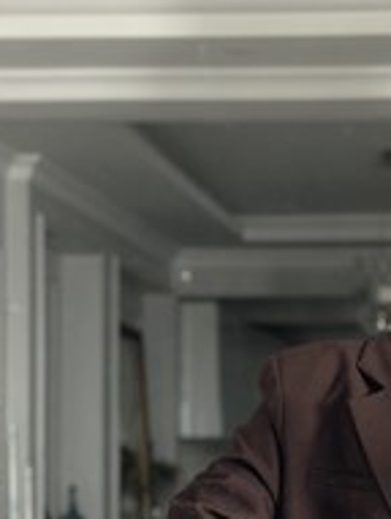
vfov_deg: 15.3
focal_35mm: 127
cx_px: 437
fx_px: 1906
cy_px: 481
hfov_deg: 11.5
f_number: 1.78
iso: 160
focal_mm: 6.86
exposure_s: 1/50
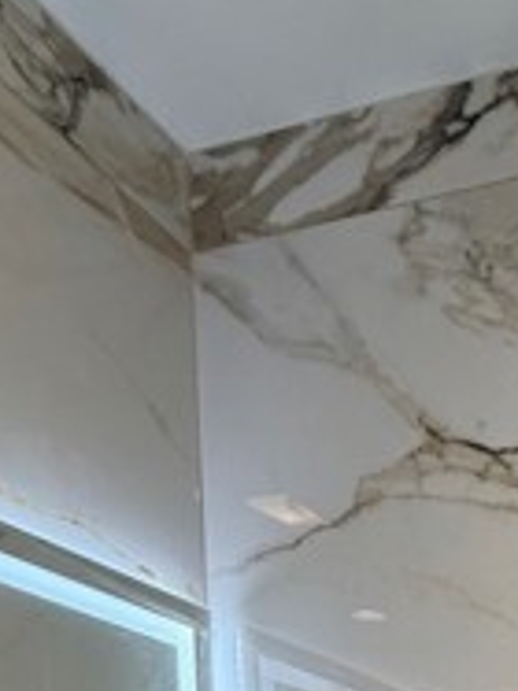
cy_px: 1068
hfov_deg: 26.9
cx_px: 618
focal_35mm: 48
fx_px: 959
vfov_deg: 26.6
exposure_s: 1/120
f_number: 2.2
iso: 80
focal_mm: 2.22
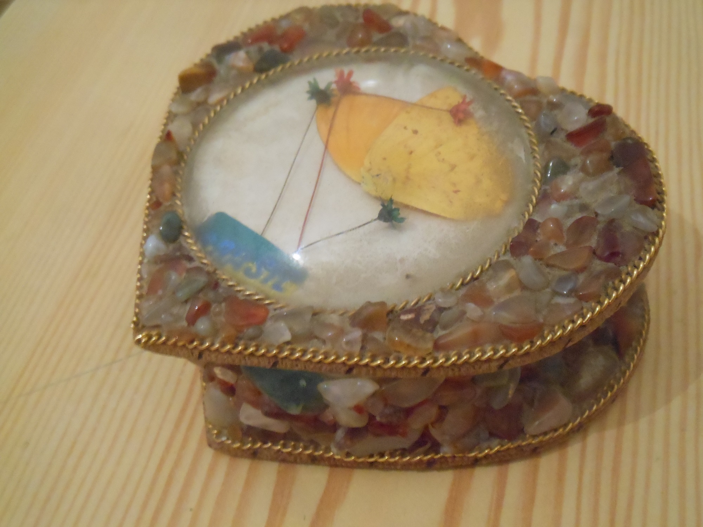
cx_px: 352
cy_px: 264
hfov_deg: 43.9
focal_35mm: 43
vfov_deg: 33.6
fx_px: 873
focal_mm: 7.7
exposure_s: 1/6
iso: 800
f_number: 3.8
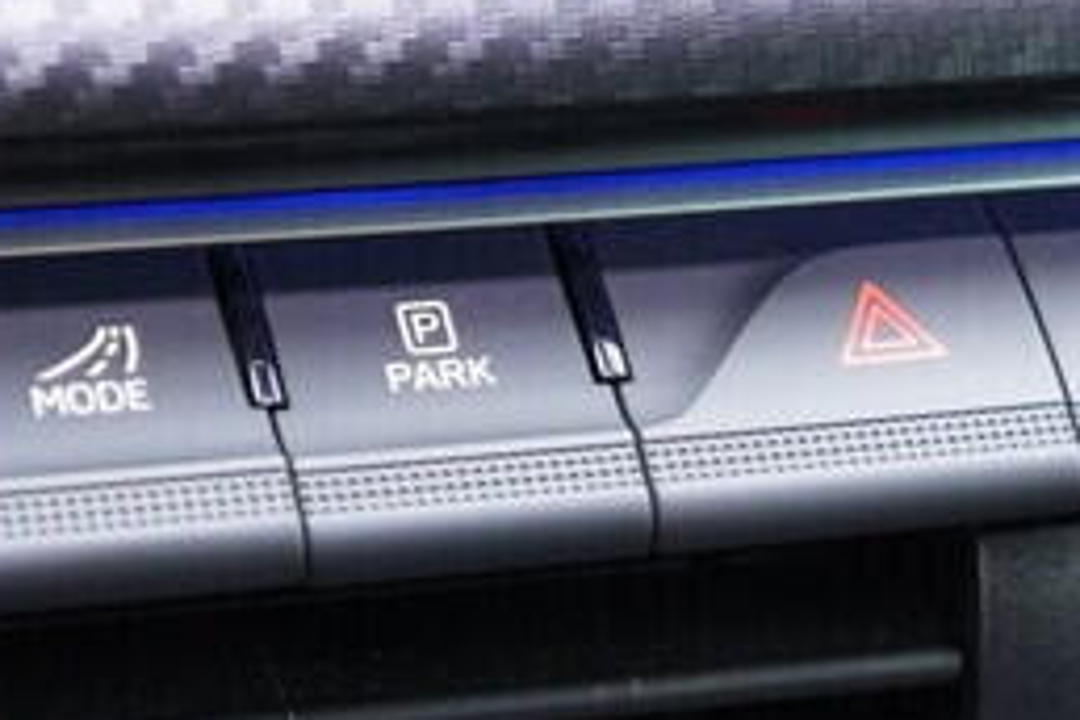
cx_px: 950
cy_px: 1003
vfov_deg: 9.4
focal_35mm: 143
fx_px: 4290
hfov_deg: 14.2
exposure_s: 1/40
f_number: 2.8
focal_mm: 24
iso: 1000
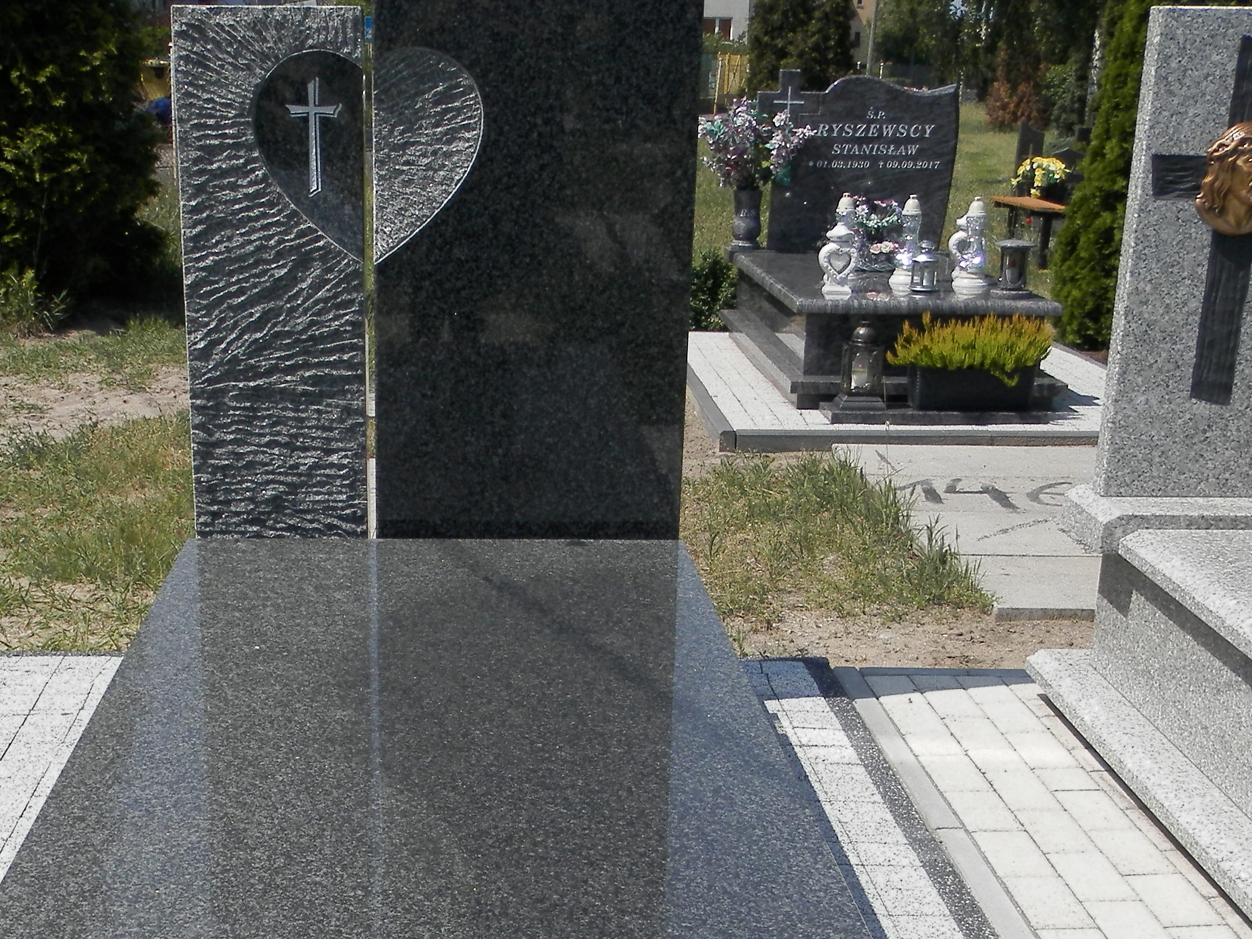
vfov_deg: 27.5
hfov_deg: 36.6
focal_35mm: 52
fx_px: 1881
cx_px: 487
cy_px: 747
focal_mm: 4.5
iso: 80
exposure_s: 1/250
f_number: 8.7
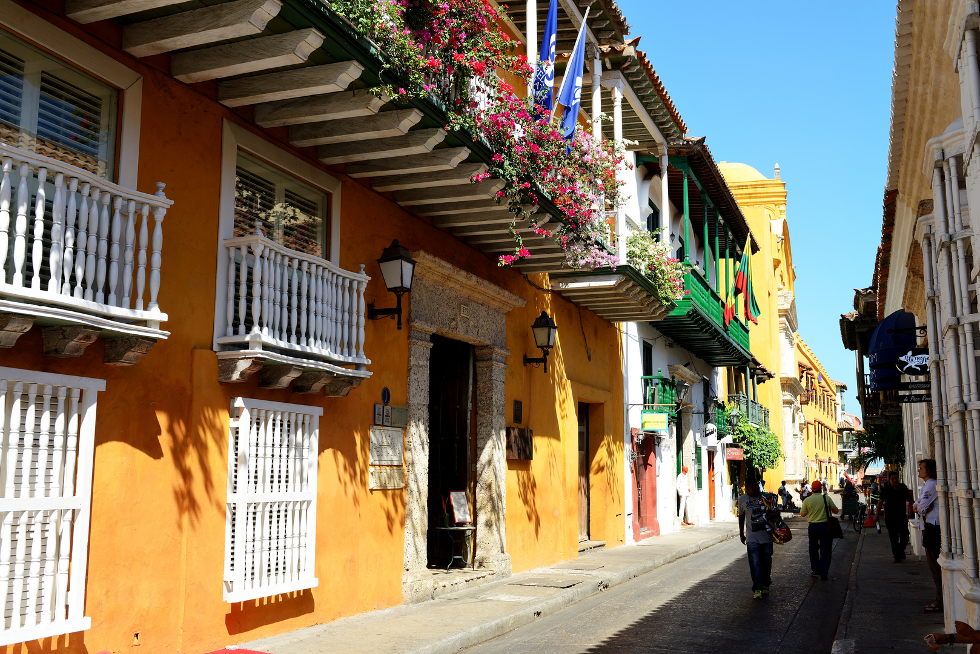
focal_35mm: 36
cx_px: 490
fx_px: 980
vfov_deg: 36.9
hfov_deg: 53.1
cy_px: 327
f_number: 8
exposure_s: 1/250
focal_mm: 36
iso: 100
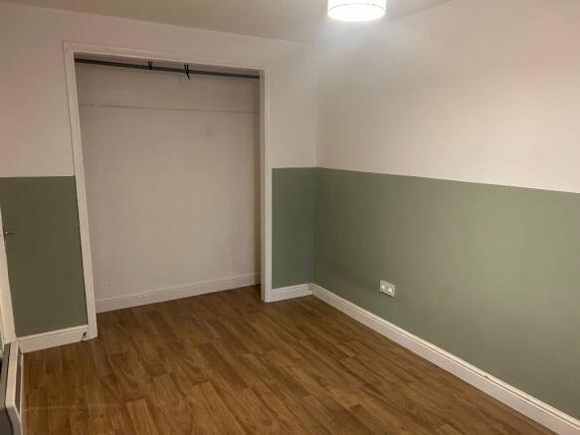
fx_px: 436
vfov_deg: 53.0
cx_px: 290
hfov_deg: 67.3
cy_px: 218
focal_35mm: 26
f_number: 1.5
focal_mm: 5.7
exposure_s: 1/50
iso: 250
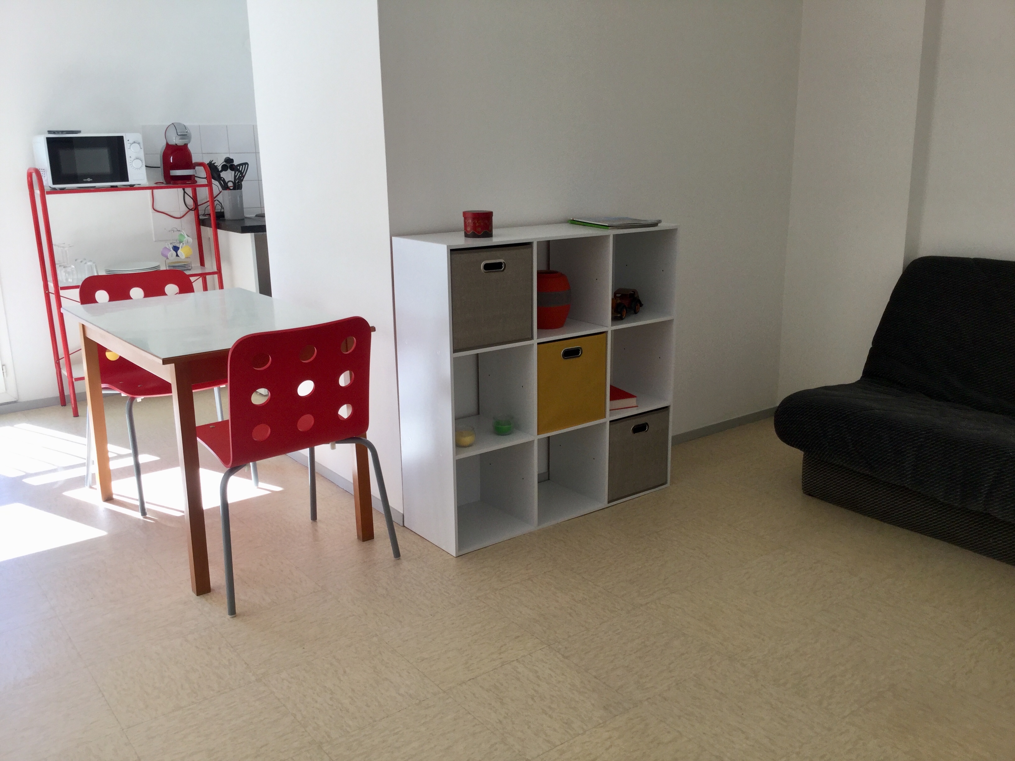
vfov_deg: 45.4
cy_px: 380
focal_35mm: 31
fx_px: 909
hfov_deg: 58.4
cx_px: 508
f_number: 2.4
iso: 25
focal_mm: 3.3
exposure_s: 1/100
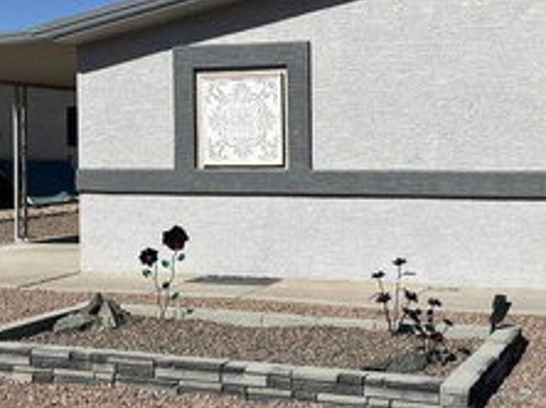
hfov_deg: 31.9
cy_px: 177
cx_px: 369
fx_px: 945
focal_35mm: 60
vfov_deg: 24.4
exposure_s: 1/9091
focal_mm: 5.1
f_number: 1.6
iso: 50
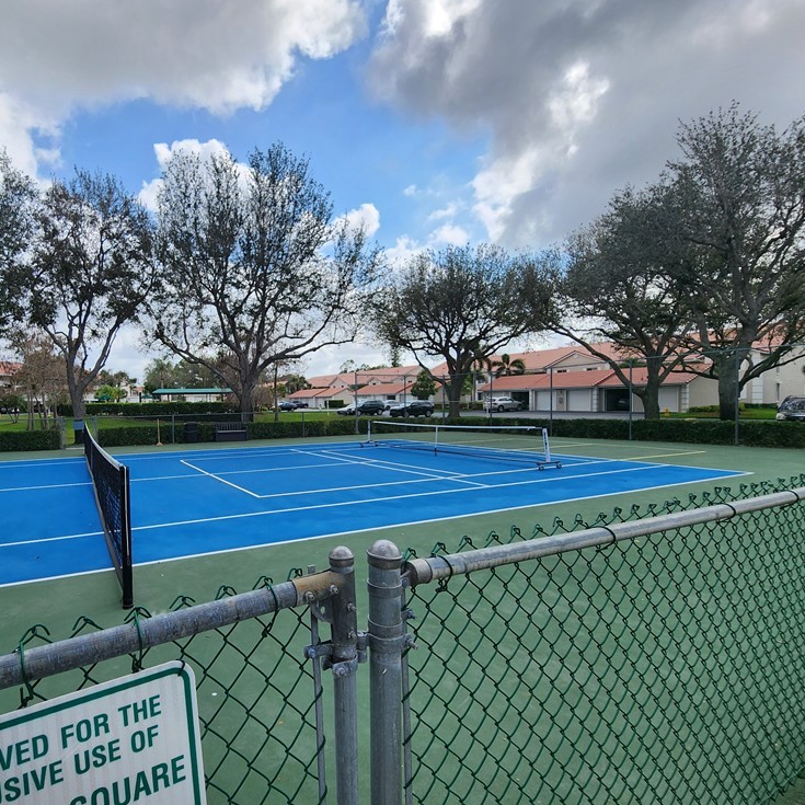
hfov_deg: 84.6
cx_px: 273
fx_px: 421
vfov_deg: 87.4
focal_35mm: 16
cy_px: 413
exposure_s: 1/2094
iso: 50
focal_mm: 2.2
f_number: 2.2
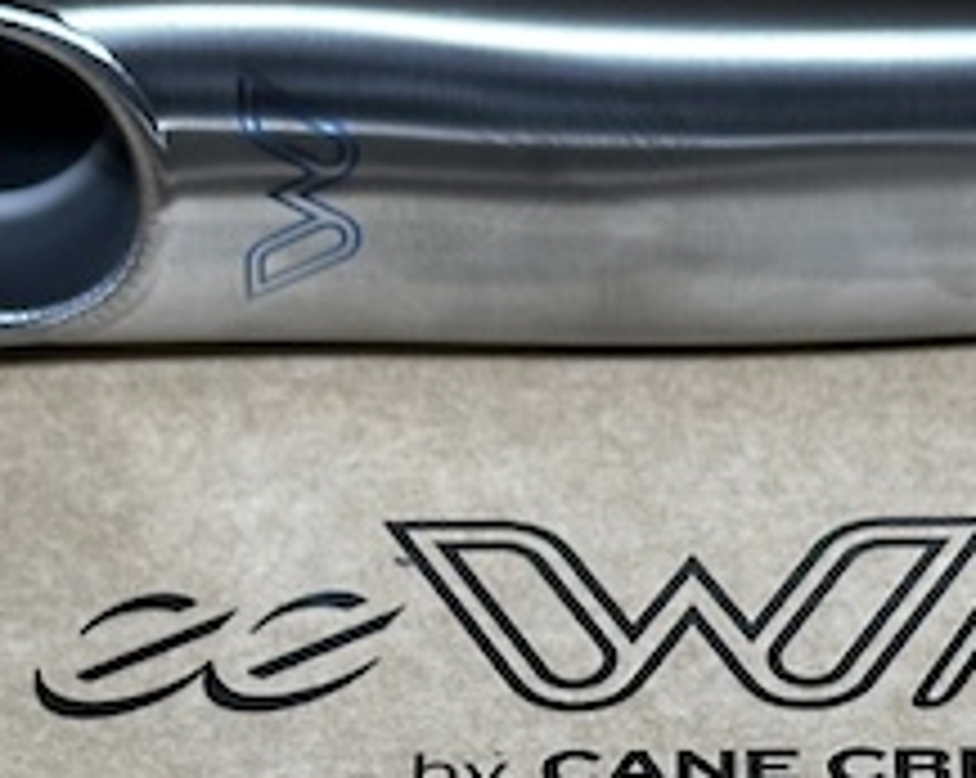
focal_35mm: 173
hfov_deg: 11.1
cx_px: 796
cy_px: 778
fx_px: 4991
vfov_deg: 8.9
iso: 100
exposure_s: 1/60
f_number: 1.78
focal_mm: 6.86
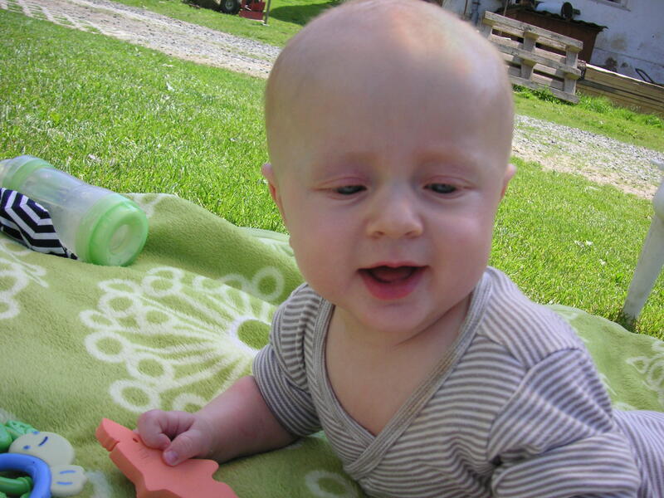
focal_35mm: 37
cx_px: 332
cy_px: 249
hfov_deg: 50.1
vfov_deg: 38.7
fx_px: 710
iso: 50
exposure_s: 1/750
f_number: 2.8
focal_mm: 6.1
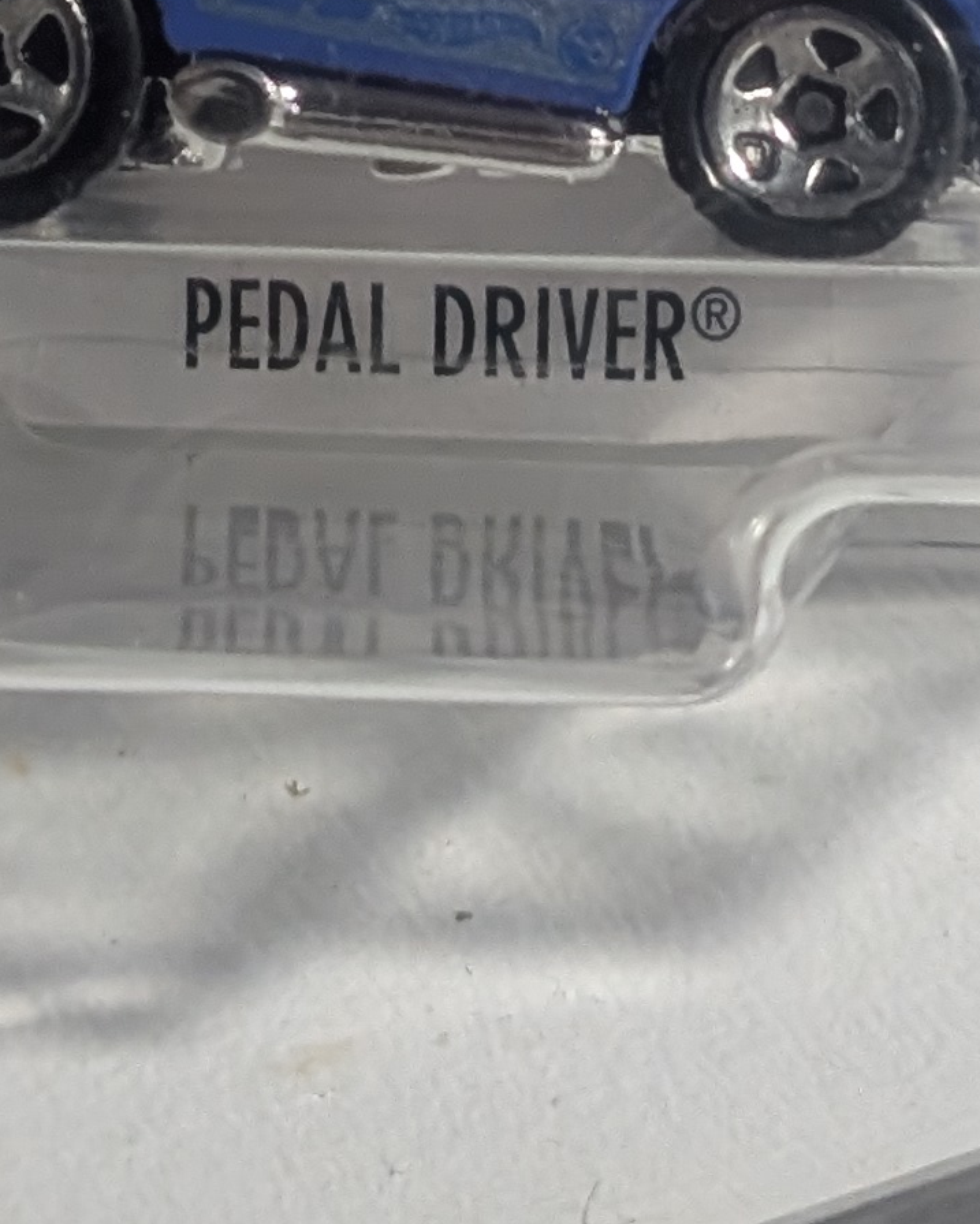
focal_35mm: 218
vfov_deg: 8.4
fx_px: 7902
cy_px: -1299
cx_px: 541
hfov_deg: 7.1
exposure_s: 1/36.6
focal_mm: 6.9
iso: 95
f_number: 1.68
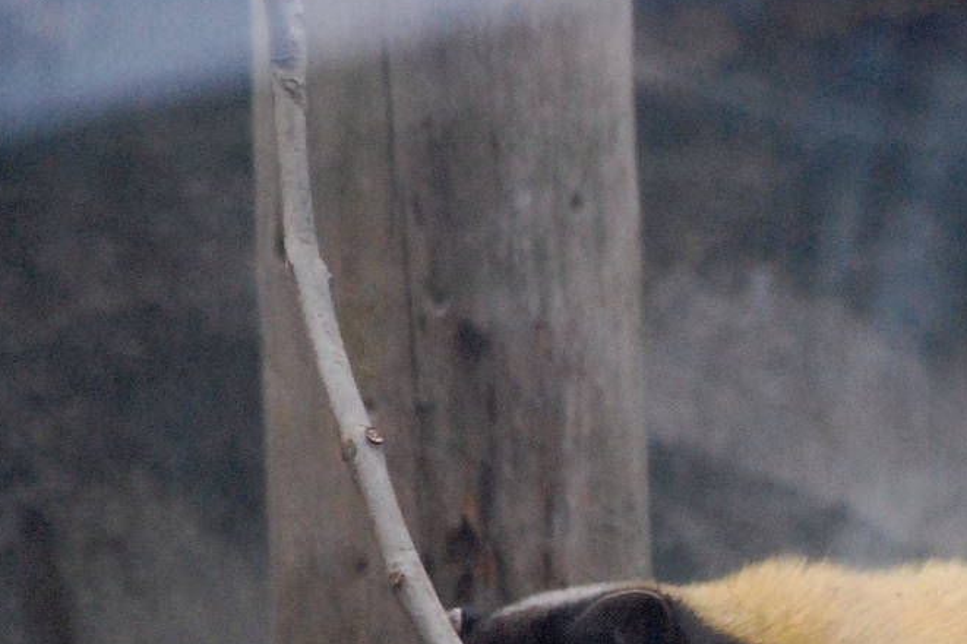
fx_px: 19491
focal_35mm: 726
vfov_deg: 1.9
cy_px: 735
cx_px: 879
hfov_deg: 2.8
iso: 1600
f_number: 5.6
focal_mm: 200
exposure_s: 1/80
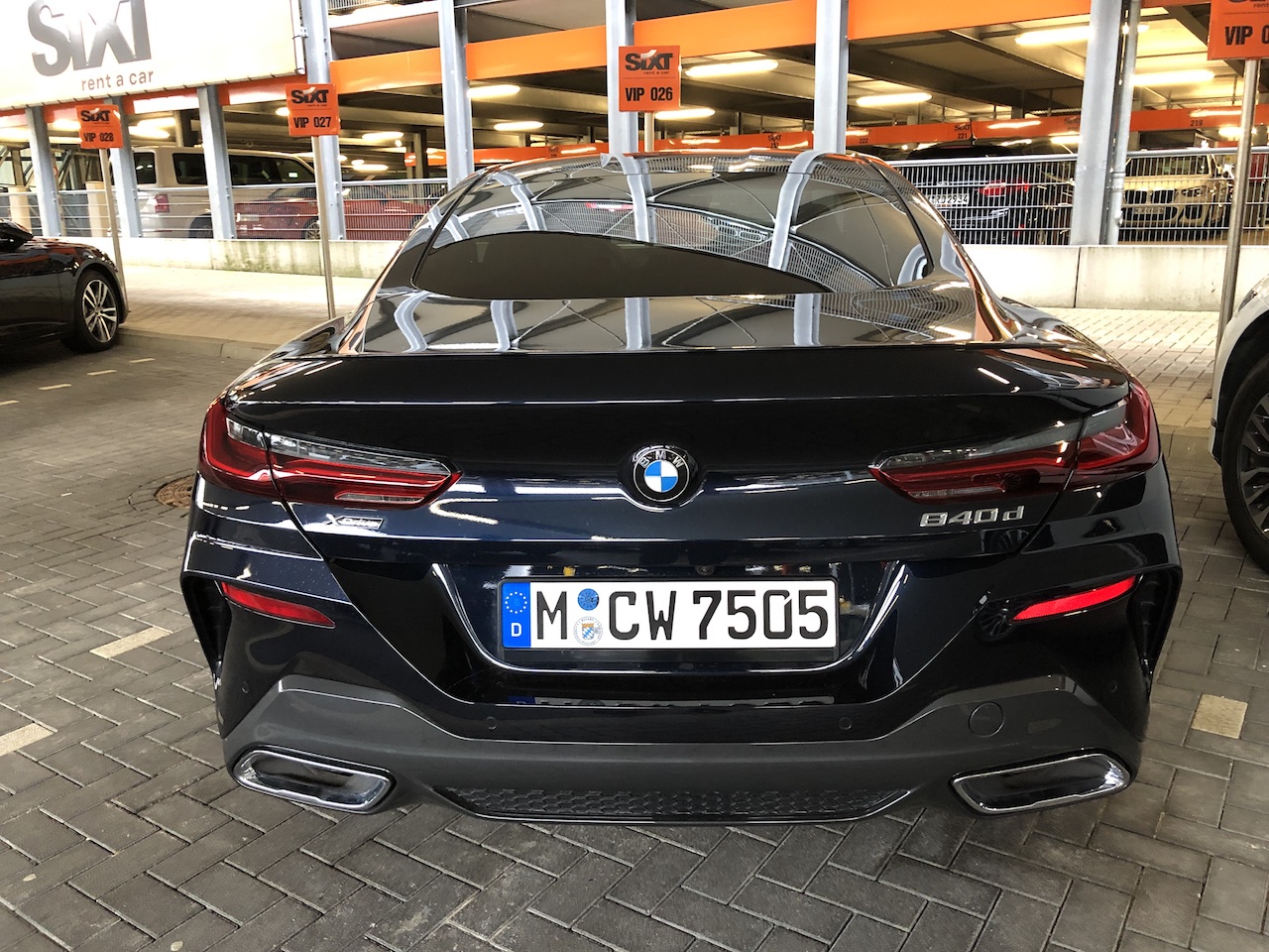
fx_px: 1026
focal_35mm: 28
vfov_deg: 49.7
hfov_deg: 63.4
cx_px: 634
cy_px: 476
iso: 100
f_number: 1.8
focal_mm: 4
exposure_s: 1/13
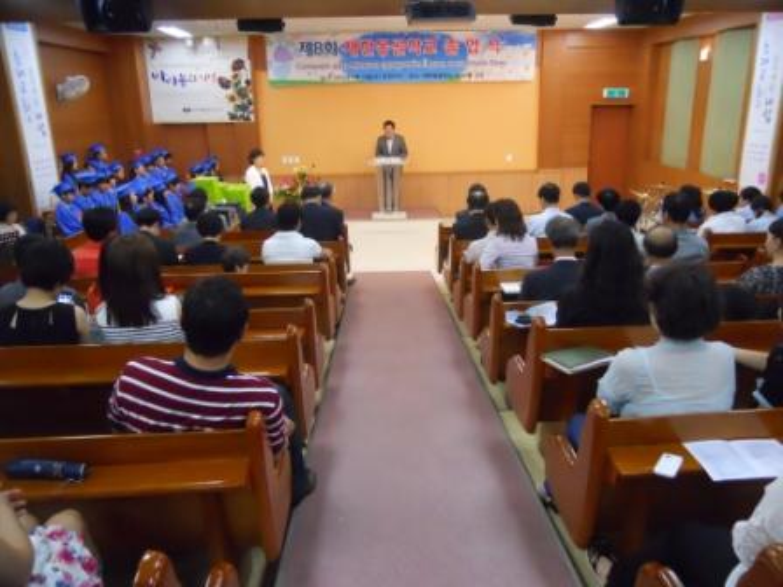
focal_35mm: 28
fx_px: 633
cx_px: 392
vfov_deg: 49.7
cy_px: 294
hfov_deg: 63.4
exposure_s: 1/100
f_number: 2.7
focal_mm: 5
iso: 800
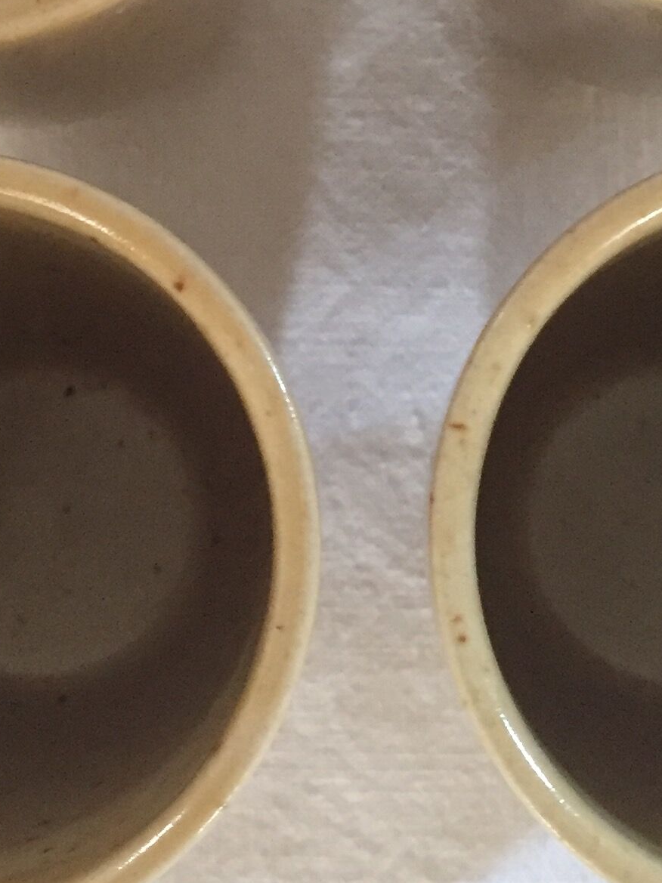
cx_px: 321
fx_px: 2067
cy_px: 184
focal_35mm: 81
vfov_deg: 23.8
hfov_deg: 18.2
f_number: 2.2
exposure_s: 1/17
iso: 250
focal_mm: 4.15
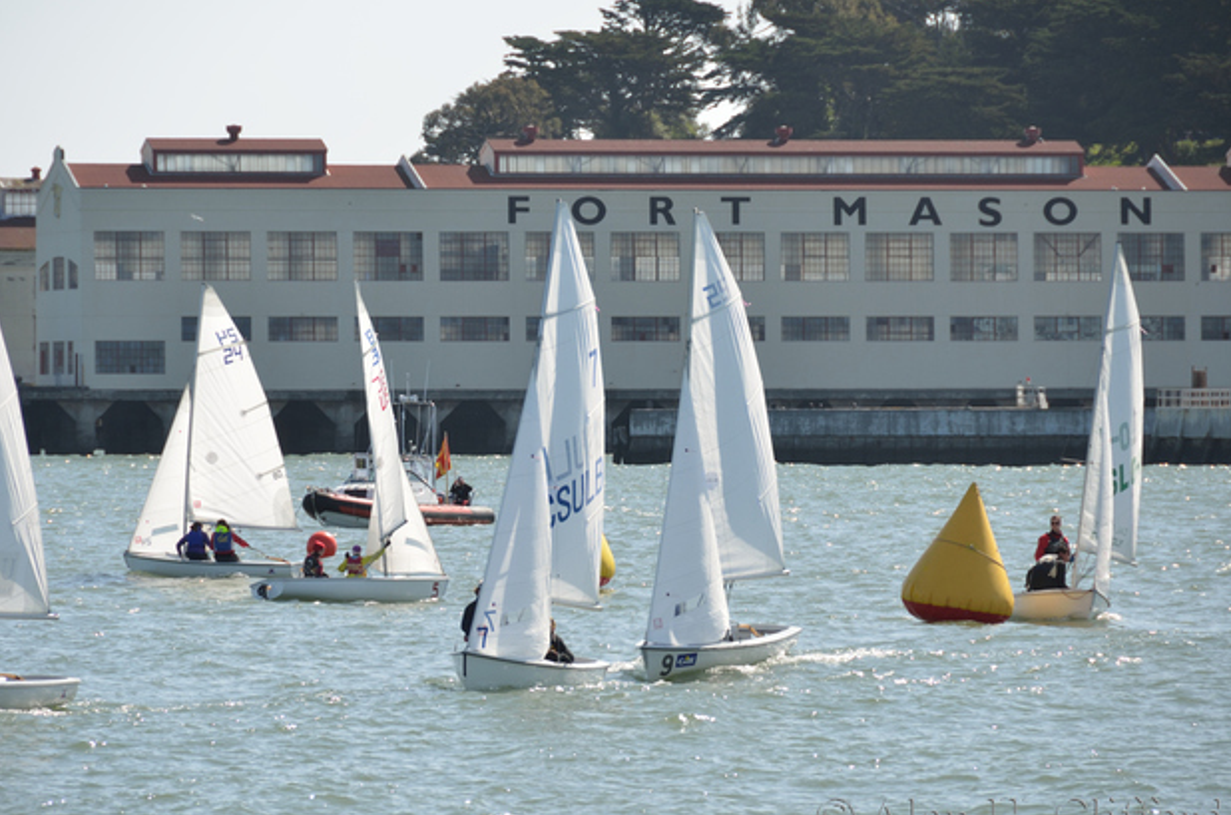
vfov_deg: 4.7
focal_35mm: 289
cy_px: 404
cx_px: 586
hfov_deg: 7.1
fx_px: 9859
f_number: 5.6
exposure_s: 1/400
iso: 100
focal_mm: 170
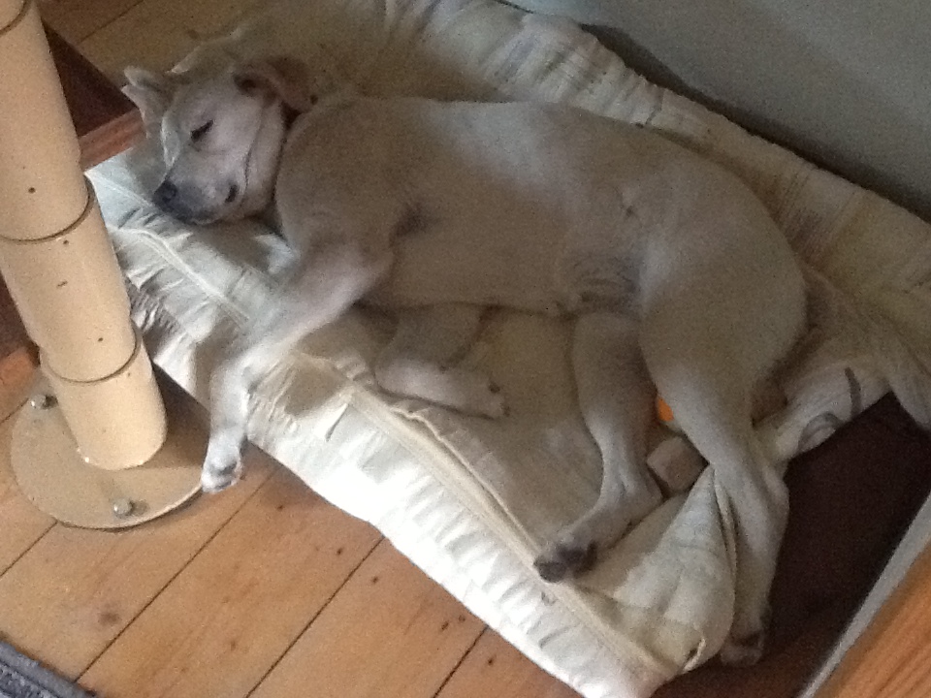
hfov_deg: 42.9
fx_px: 1183
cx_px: 466
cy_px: 349
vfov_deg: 32.9
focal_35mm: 44
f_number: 2.4
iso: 500
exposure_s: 1/15
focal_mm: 2.03
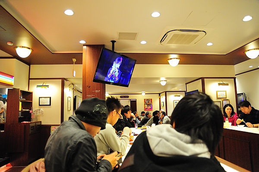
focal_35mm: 24
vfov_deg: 53.1
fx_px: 173
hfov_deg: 73.8
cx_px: 130
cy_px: 86
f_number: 4
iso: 4000
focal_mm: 24
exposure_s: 1/200
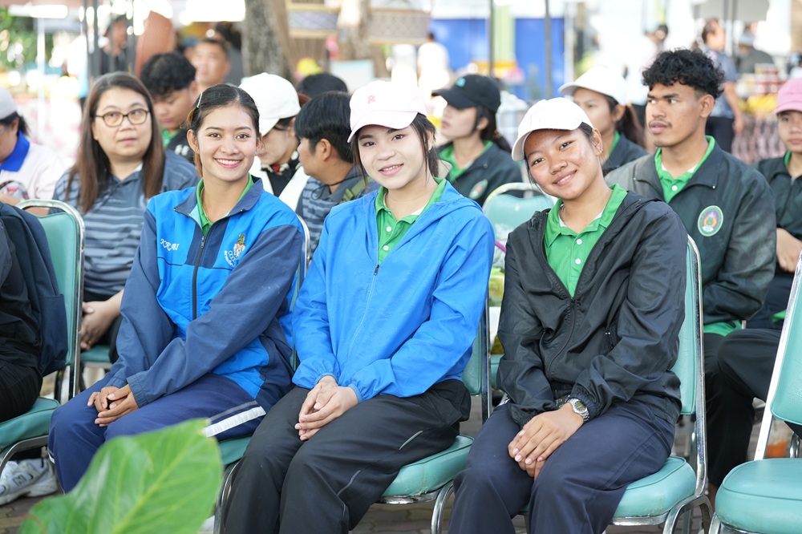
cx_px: 401
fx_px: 1759
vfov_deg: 17.3
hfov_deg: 25.7
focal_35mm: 79
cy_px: 267
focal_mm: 79
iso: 320
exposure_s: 1/125
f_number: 2.8
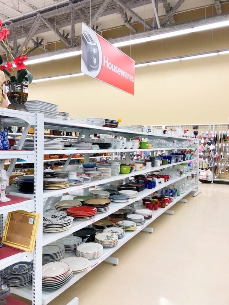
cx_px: 114
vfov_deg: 63.4
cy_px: 152
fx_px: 247
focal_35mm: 28
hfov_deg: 49.7
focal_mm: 4
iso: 25
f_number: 1.8
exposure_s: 1/40
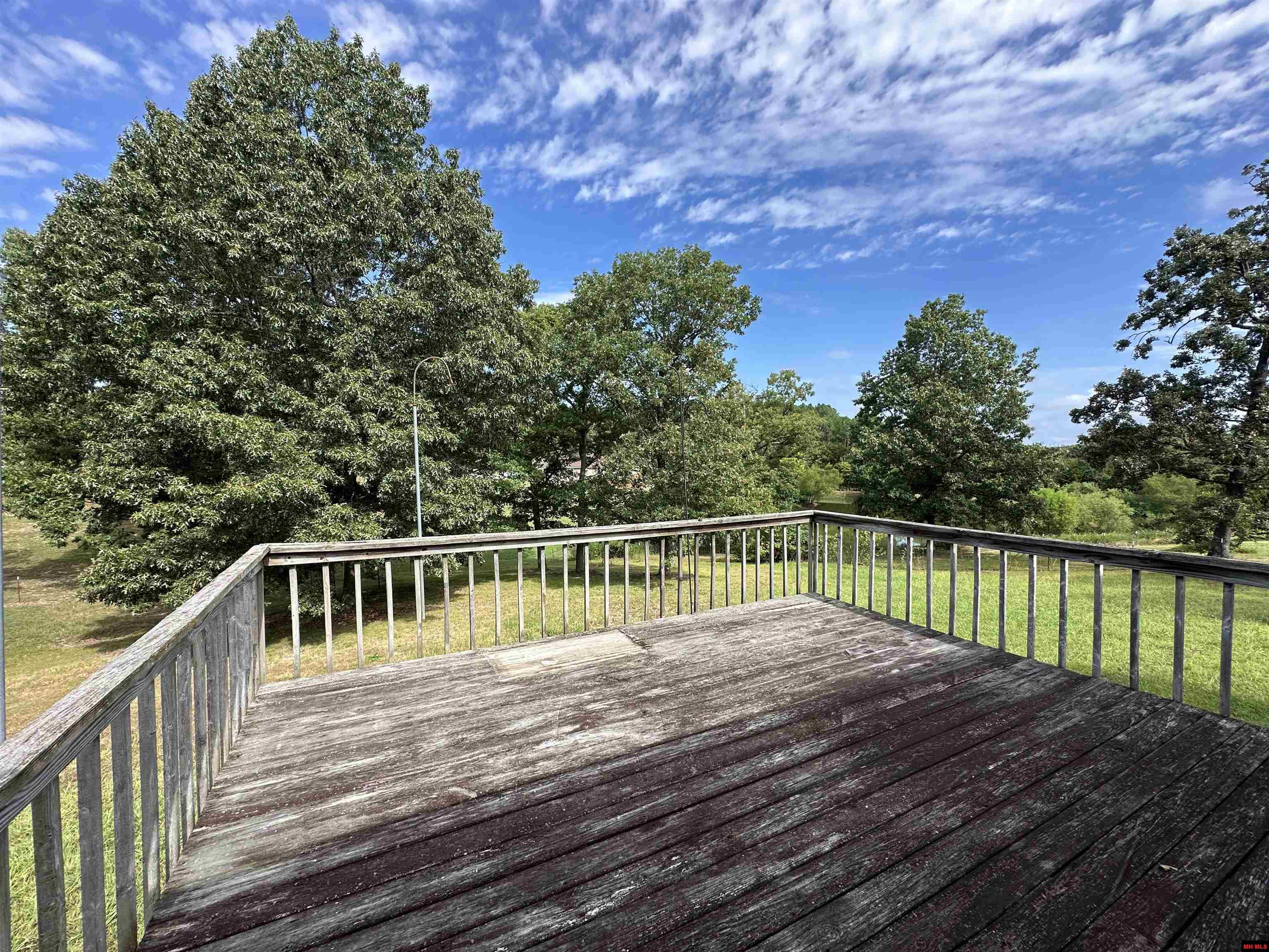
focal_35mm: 14
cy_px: 476
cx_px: 634
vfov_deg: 85.7
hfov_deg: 102.1
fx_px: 513
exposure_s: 1/749
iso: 40
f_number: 2.2
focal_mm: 2.22
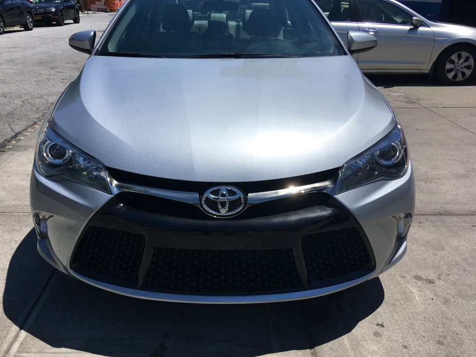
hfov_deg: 56.7
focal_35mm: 32
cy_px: 169
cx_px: 214
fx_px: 440
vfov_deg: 44.1
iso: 25
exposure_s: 1/2959
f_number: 2.2
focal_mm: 4.15
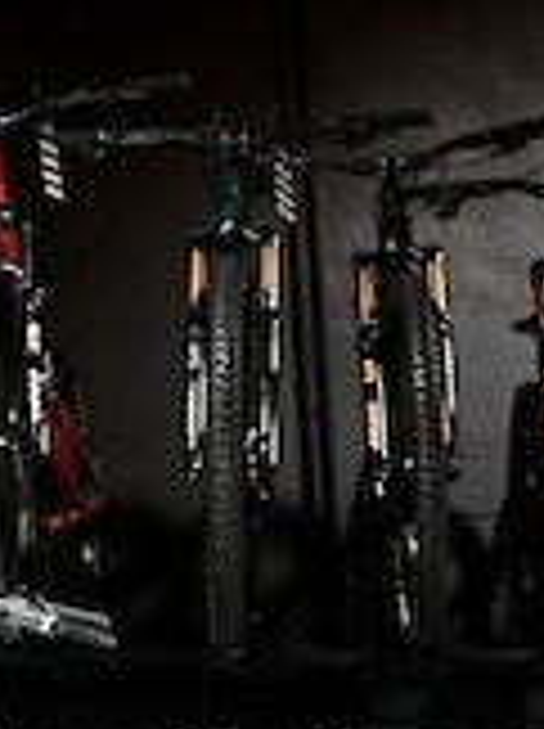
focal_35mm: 96
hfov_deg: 14.8
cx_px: -92
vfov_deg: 18.6
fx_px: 2027
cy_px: 1012
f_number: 5.6
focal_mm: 32.5
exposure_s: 1/13
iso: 250
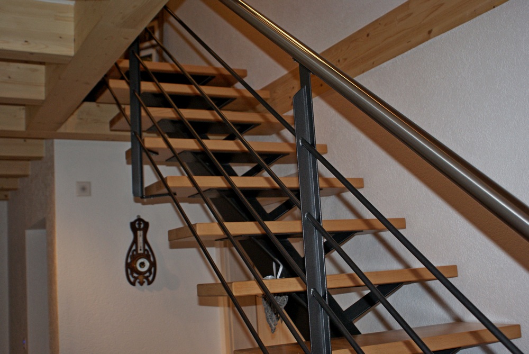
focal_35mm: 42
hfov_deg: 46.4
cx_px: 264
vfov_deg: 32.0
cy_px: 177
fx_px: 618
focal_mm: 28
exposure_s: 1/60
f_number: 5.6
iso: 400
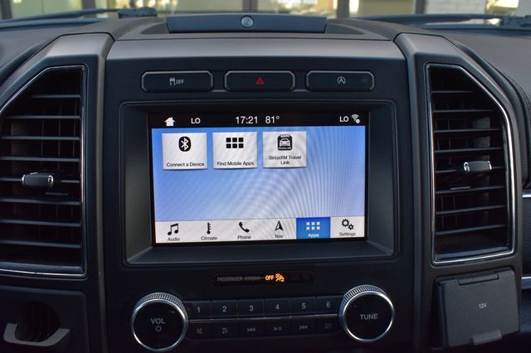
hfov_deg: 59.5
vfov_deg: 41.7
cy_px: 176
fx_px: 464
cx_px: 266
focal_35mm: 32
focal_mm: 21
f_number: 8
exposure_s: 1/60
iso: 400
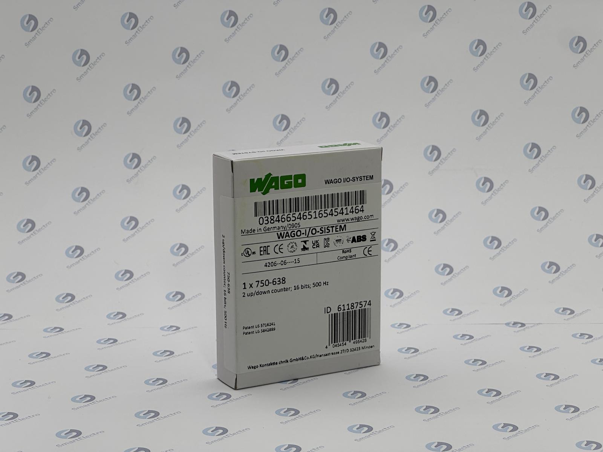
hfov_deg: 25.3
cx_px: 302
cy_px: 226
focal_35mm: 77
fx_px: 1341
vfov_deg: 19.1
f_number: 2.8
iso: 32
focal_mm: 9
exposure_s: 1/275
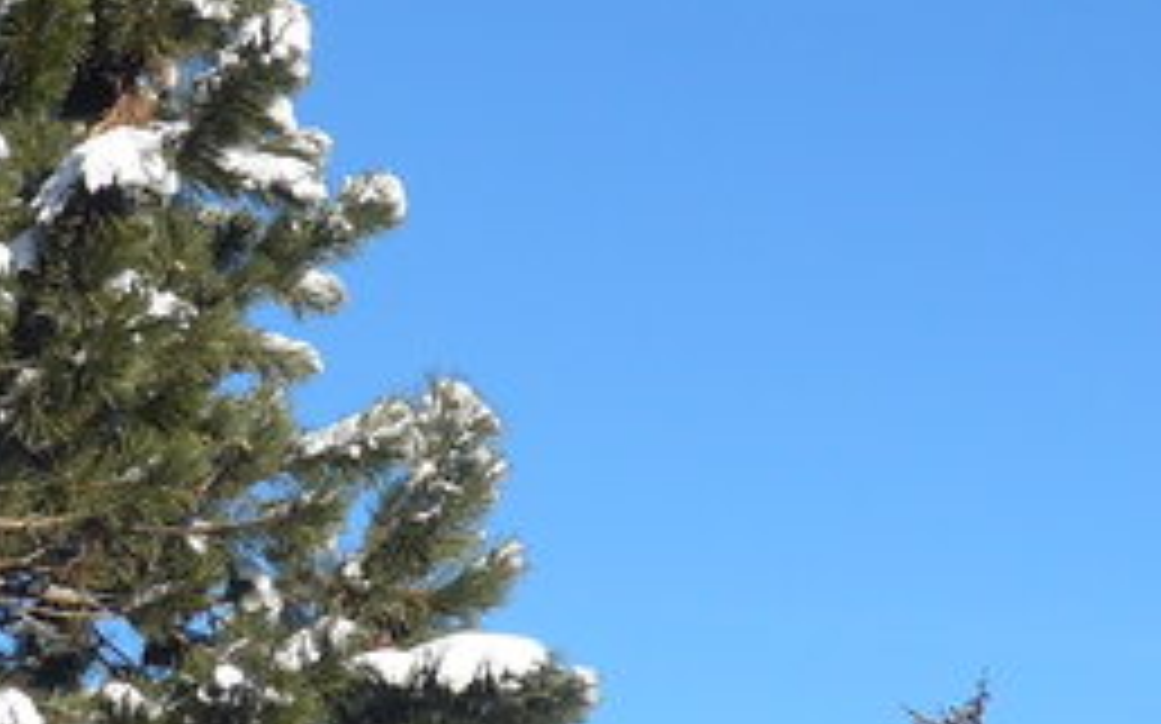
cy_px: 346
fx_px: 4523
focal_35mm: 143
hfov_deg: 14.6
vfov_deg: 9.2
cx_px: 446
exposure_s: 1/1000
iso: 80
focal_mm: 6
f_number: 2.8
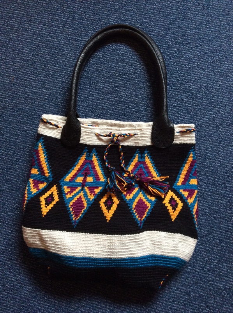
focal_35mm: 32
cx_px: 116
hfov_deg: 44.0
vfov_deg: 56.9
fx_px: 288
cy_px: 156
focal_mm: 3.3
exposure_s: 1/25
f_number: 2.4
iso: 200
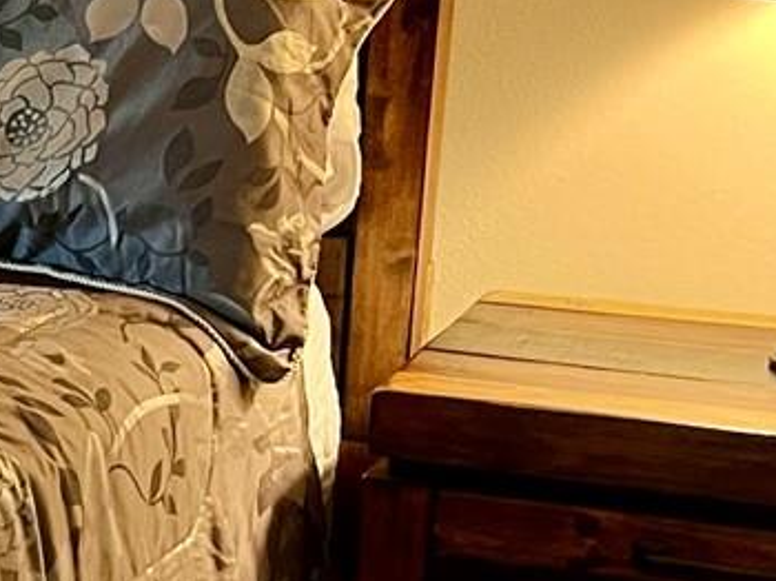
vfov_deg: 12.3
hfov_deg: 14.7
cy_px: 577
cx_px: -583
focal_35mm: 119
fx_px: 2666
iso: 400
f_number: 1.6
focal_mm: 5.1
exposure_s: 1/60
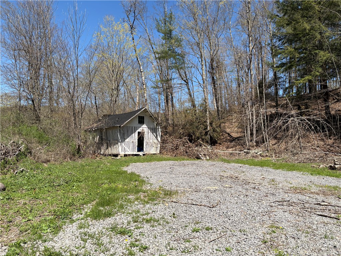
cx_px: 170
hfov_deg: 67.3
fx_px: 256
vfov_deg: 53.1
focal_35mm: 26
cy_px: 128
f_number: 1.6
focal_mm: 5.96
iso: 50
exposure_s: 1/2747
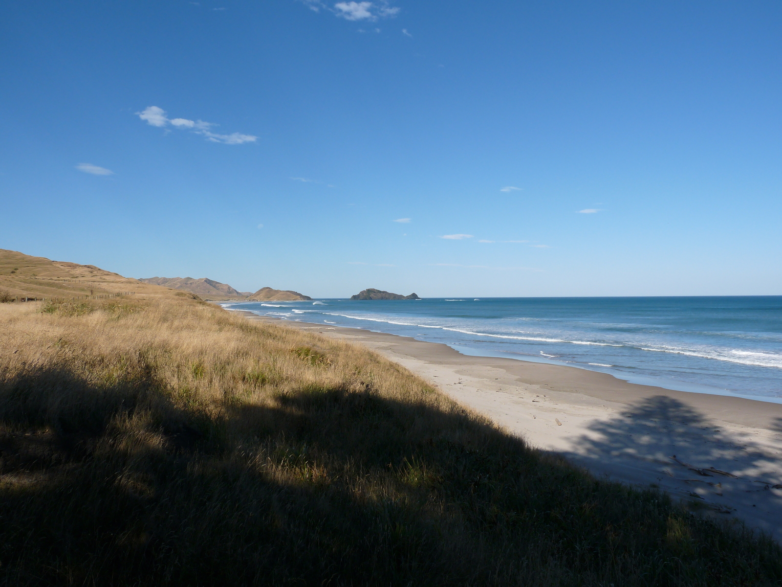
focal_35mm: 27
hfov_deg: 65.3
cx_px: 391
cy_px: 294
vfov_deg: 51.4
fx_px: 610
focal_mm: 4.8
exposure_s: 1/400
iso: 100
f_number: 6.3
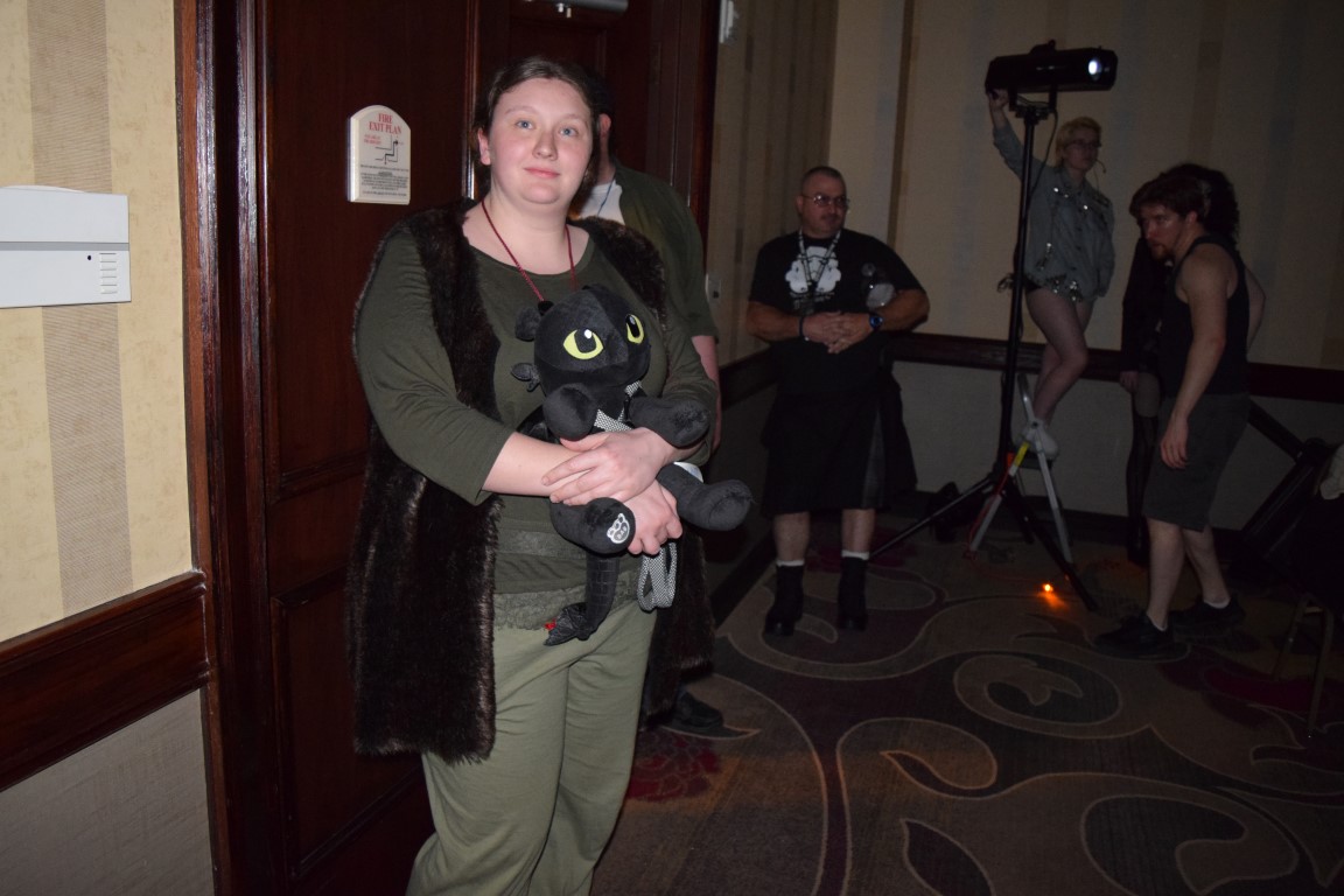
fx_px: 1008
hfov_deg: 67.4
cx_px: 672
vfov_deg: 47.9
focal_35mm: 27
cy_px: 448
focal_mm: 18
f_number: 3.5
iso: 3200
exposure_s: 1/60
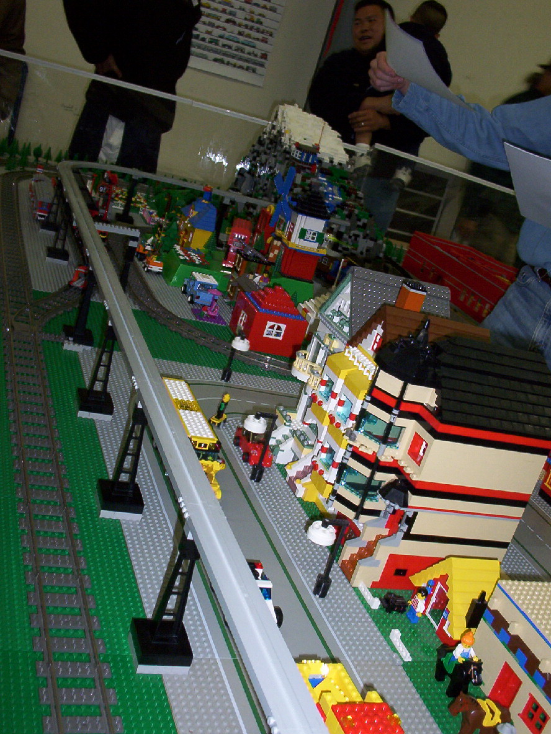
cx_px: 276
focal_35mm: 39
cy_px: 367
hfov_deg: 36.8
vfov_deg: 47.9
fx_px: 828
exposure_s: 1/30
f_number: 4.5
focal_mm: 6
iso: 140
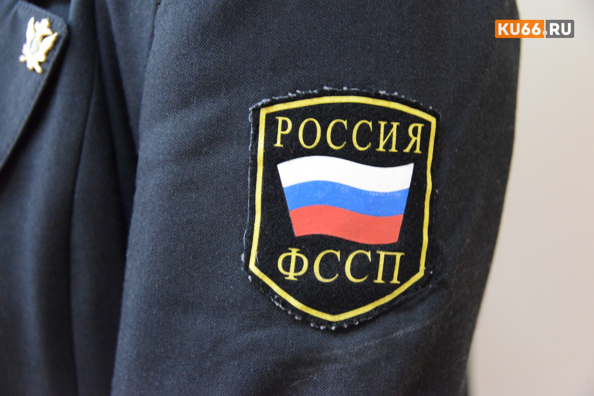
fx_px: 1188
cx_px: 297
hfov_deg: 28.1
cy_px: 198
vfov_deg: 18.9
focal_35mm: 72
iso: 6400
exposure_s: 1/80
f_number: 5
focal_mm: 72
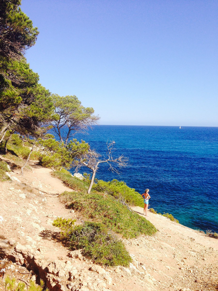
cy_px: 146
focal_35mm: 33
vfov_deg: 55.4
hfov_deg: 42.9
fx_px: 277
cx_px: 109
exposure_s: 1/1355
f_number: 2.4
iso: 50
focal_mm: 4.12
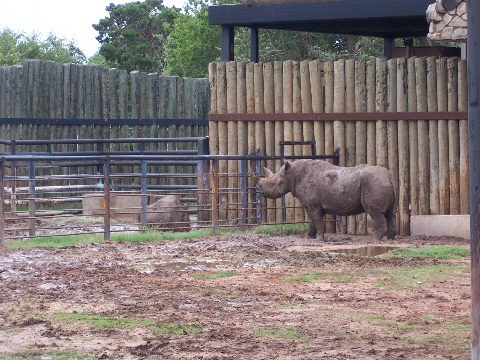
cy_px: 185
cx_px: 237
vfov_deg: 10.8
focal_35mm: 138
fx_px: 1914
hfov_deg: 14.3
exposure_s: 1/125
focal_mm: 22
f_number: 4.8
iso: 80
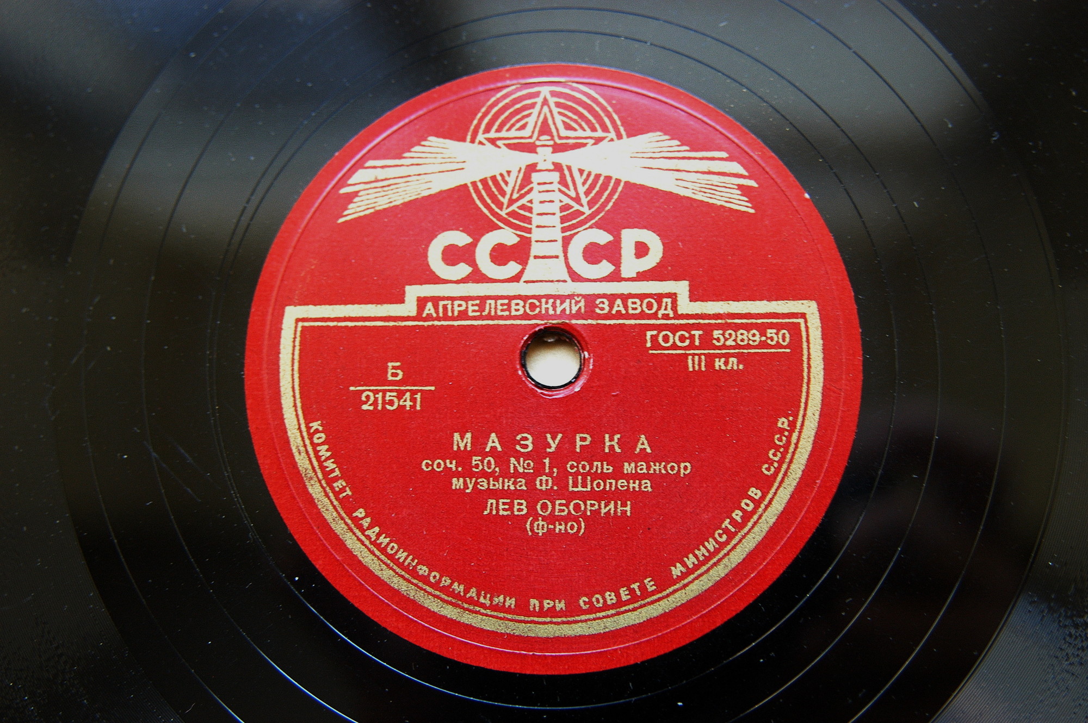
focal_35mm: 52
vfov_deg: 25.7
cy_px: 362
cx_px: 544
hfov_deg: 37.9
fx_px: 1585
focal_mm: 35
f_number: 3.3
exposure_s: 1/40
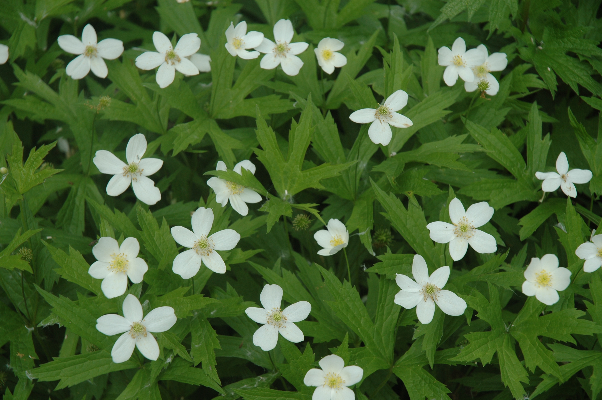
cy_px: 200
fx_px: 1754
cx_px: 301
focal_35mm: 105
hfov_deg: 19.5
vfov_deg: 13.0
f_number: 6.3
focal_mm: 70
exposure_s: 1/160
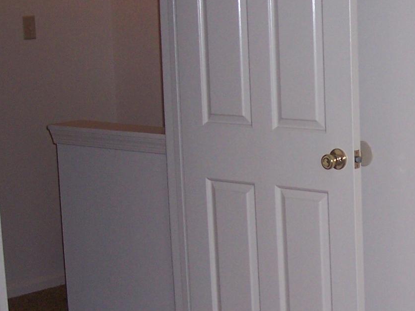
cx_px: 470
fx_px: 1151
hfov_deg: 19.5
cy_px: 188
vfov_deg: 15.4
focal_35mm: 96
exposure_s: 1/60
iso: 140
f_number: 2.8
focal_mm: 8
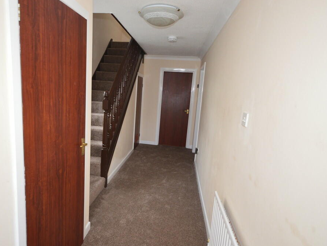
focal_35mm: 22
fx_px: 204
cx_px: 143
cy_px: 123
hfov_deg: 77.2
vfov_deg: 62.1
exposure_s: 1/60
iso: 720
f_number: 4.5
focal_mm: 13
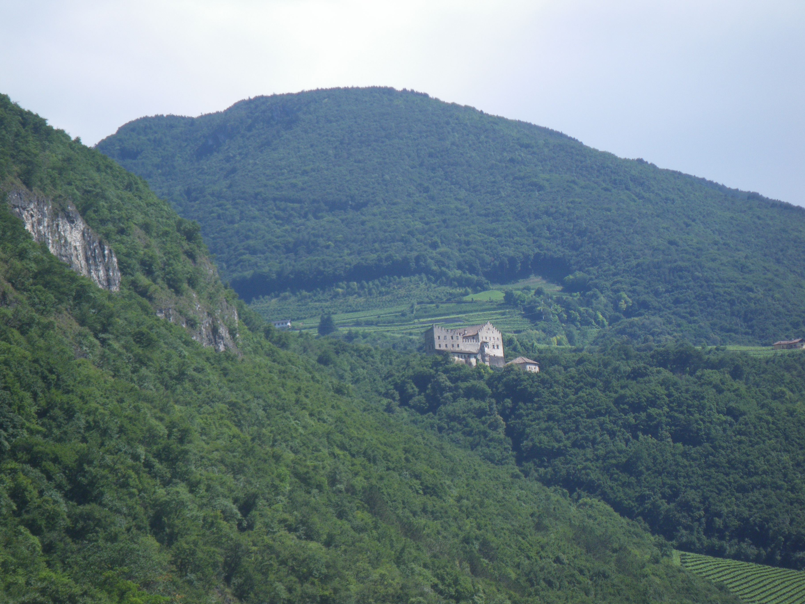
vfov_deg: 10.5
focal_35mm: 141
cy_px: 304
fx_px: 3279
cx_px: 404
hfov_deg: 14.0
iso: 64
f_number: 5.5
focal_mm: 25
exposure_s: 1/250
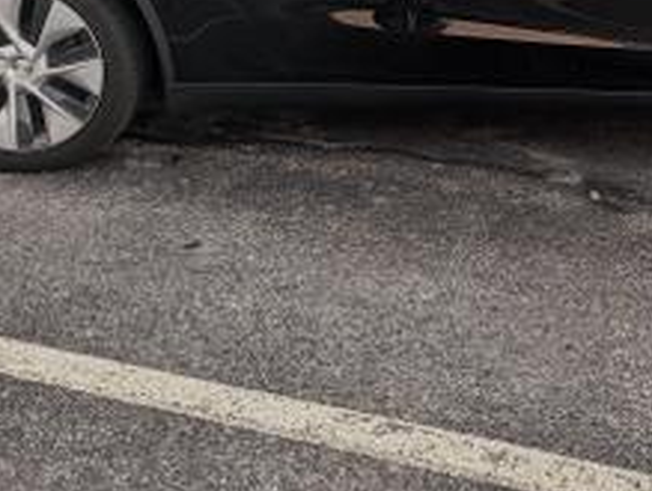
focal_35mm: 55
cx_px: 456
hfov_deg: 34.4
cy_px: 39
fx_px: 1038
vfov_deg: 25.7
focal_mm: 6.81
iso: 230
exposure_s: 1/120
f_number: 1.85
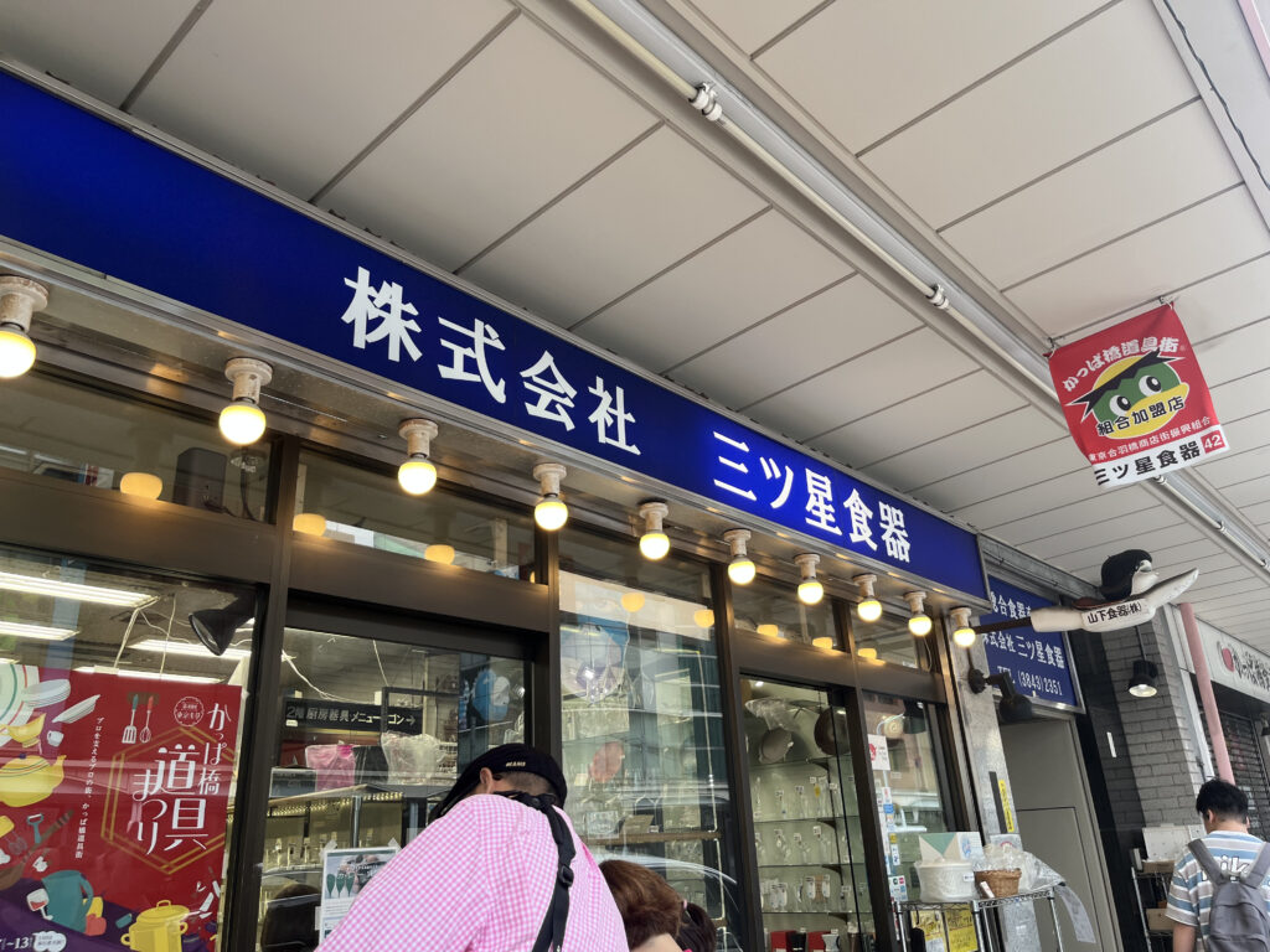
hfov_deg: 67.3
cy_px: 476
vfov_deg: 53.1
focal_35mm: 26
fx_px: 954
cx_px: 635
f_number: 1.6
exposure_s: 1/153
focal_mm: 5.1
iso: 50
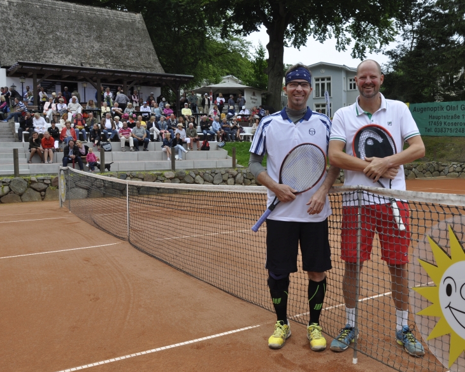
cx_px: 296
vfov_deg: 43.3
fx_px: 468
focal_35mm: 34
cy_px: 172
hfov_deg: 52.2
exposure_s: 1/250
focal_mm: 18
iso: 200
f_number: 8
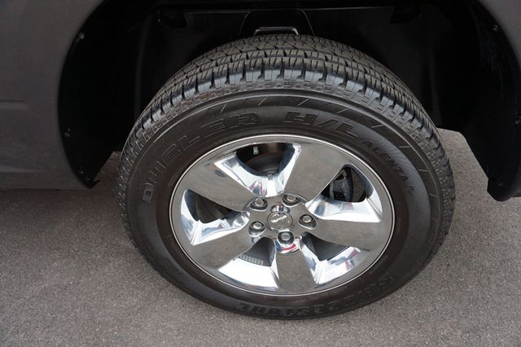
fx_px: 347
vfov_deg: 53.1
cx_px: 260
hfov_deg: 73.8
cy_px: 174
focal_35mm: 24
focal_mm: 16
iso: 640
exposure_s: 1/160
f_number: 4
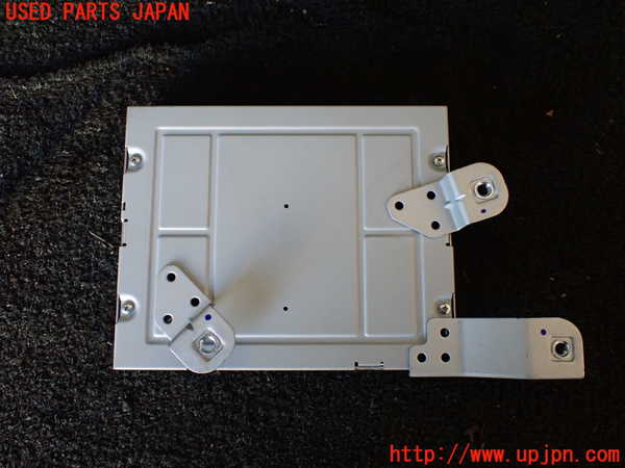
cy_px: 234
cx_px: 312
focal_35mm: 30
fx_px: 542
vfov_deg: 46.8
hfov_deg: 60.0
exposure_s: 1/125
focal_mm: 5.4
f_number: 2.3
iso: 500
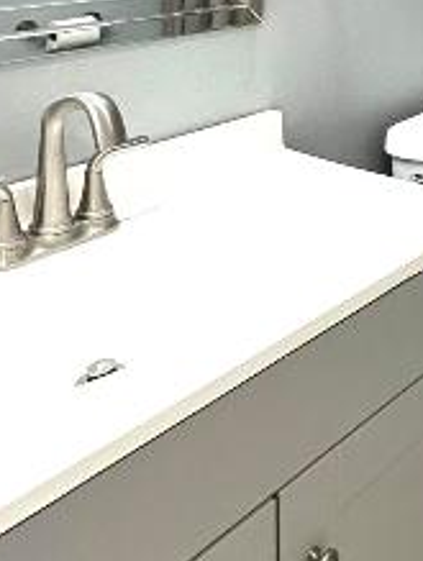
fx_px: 796
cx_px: 585
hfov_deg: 24.8
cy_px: -51
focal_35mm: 49
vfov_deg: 33.9
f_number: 2.2
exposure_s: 1/120
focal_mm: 2.22
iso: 160
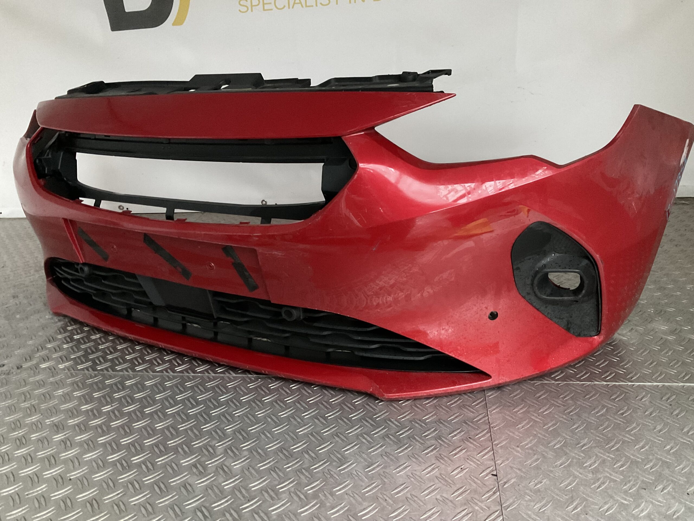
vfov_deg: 48.2
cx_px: 347
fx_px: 581
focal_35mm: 29
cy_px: 260
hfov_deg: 61.7
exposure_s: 1/25
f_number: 1.8
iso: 500
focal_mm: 3
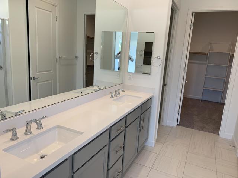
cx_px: 119
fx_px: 179
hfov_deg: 67.3
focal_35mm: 26
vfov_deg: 53.1
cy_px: 89
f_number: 1.8
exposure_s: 1/120
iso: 64
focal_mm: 4.25
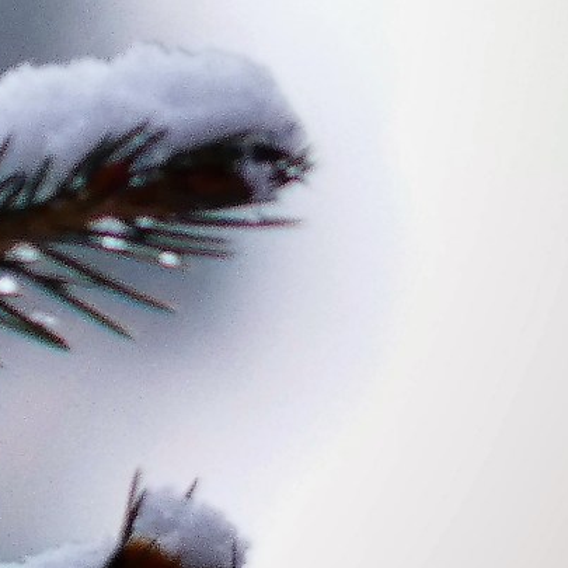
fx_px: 116806
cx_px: -694
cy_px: -153
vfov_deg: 0.3
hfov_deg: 0.3
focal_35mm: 6292
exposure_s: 1/125
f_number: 5.9
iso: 125
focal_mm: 215
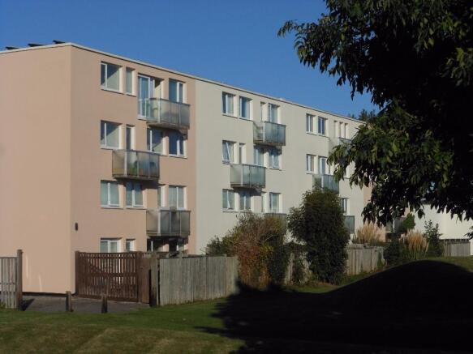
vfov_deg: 19.9
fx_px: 1011
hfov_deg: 26.3
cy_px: 177
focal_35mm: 74
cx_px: 236
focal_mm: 13.2
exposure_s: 1/1250
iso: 80
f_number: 5.2
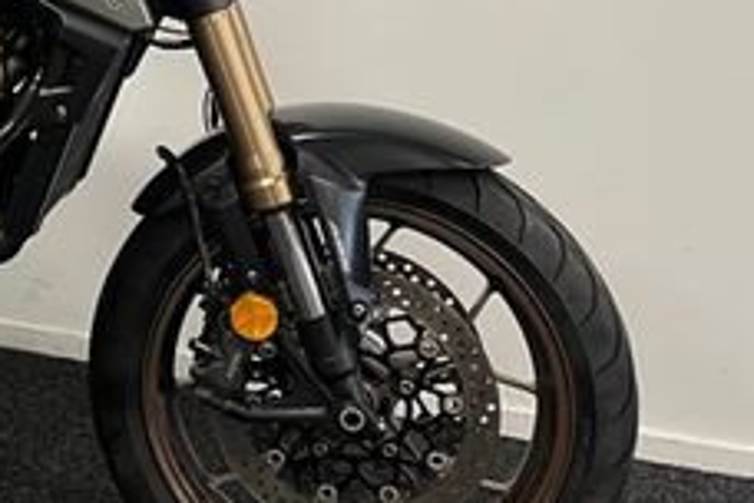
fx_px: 1592
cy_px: -13
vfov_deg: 17.5
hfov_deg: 24.2
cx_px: -146
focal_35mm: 76
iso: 80
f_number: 1.6
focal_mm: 5.1
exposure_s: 1/50
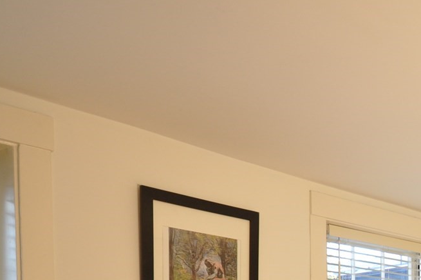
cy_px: 373
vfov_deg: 24.5
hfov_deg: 38.5
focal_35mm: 47
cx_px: 393
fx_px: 549
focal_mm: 10
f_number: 5
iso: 400
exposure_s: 1/100
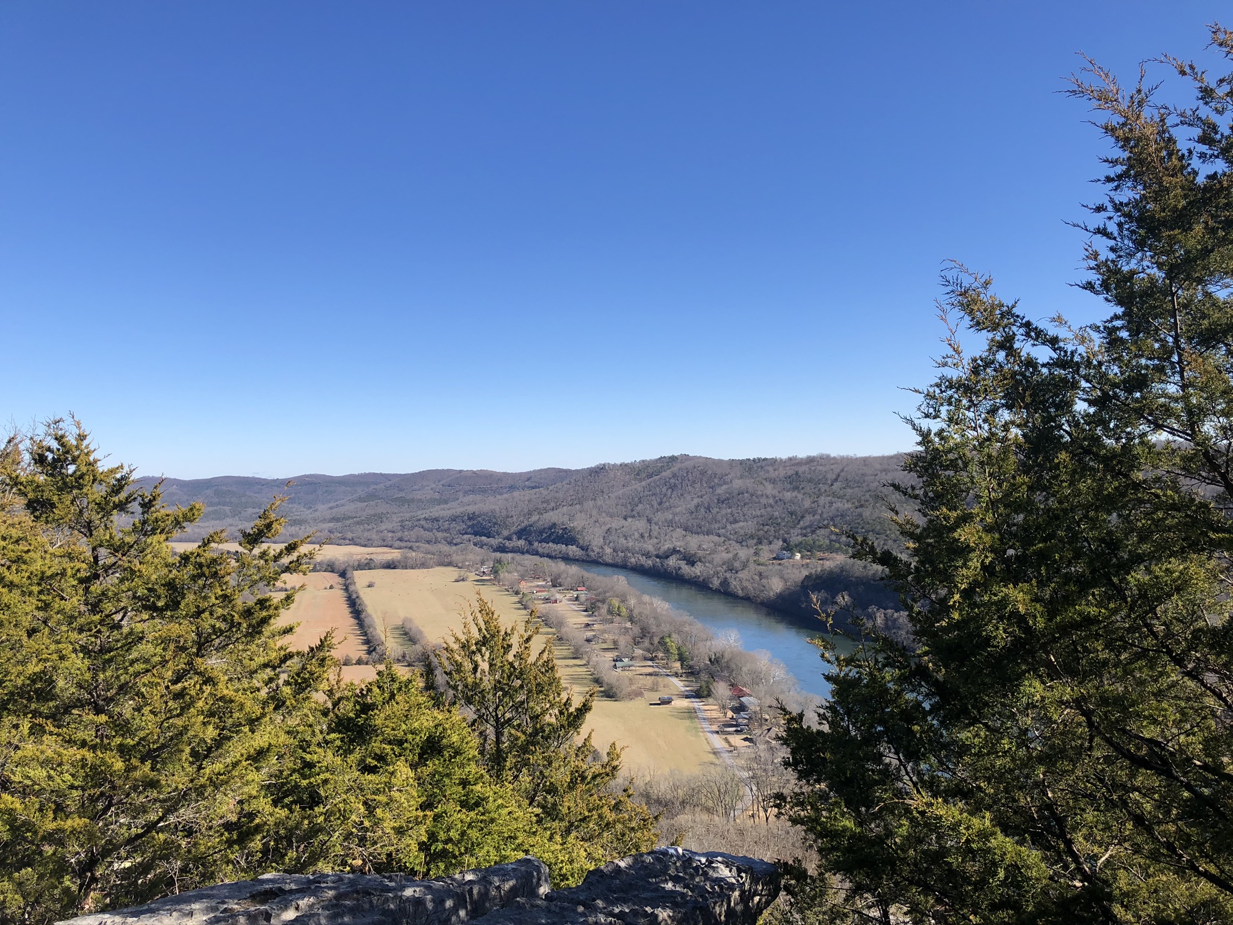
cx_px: 616
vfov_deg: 49.7
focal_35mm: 28
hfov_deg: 63.4
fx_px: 997
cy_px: 462
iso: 20
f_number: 1.8
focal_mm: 4
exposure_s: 1/1845
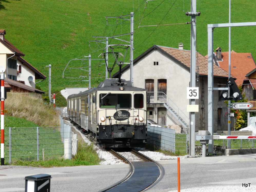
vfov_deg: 8.6
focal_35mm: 172
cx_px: 128
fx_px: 1272
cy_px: 96
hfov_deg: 11.5
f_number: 5.6
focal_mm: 28.1
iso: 100
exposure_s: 1/400
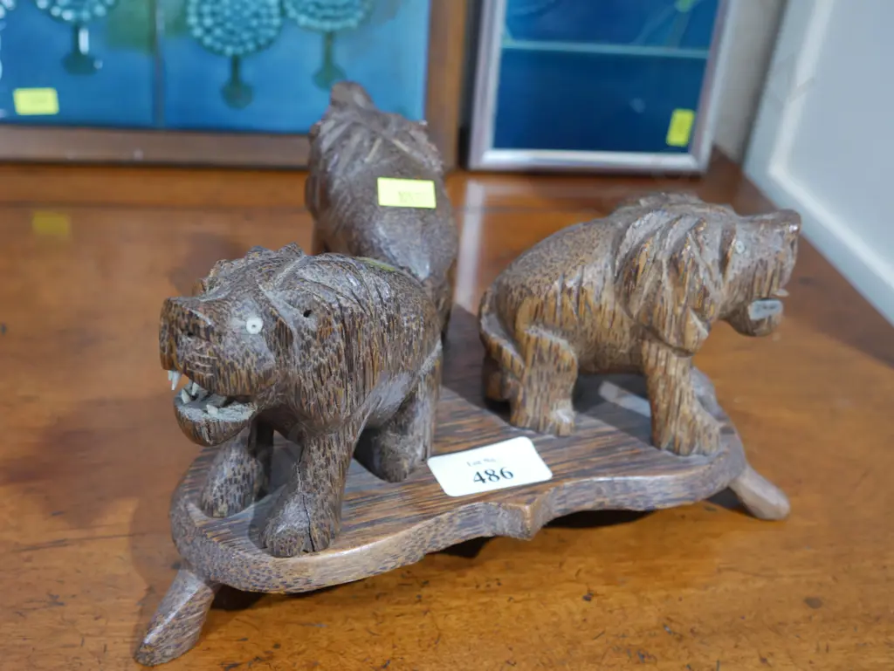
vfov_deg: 37.8
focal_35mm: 38
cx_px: 447
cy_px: 336
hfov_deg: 49.0
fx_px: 982
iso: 1000
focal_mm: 19
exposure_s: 1/60
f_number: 4.1
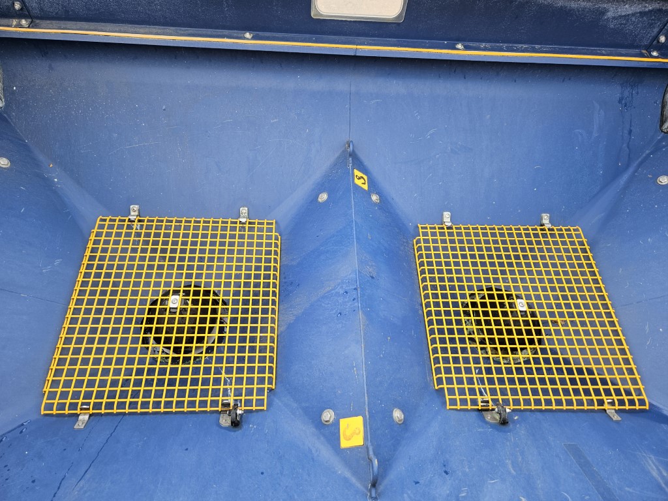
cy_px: 250
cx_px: 334
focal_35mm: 23
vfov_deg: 58.9
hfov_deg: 73.9
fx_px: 444
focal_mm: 5.4
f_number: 1.8
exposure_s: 1/180
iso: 50
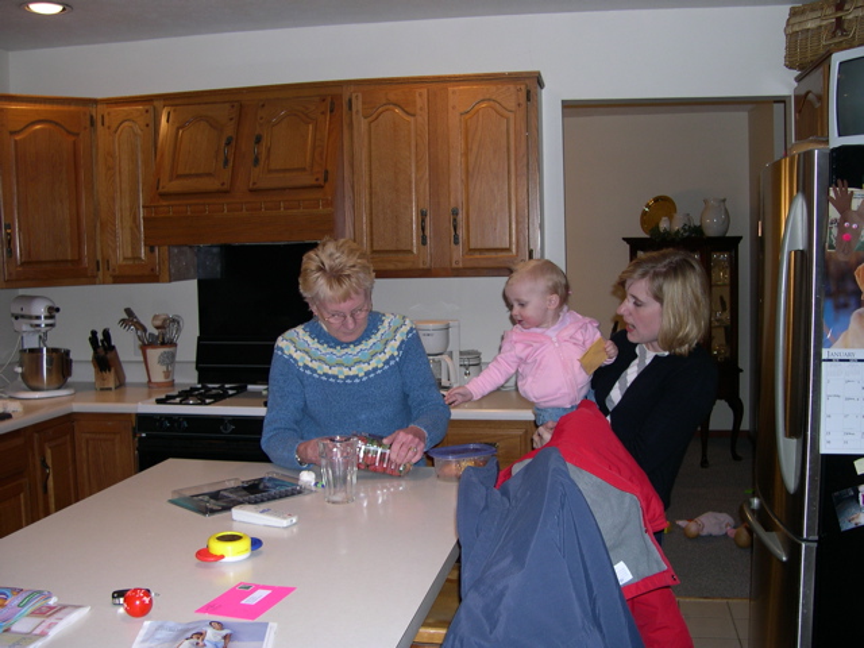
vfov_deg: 37.7
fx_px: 948
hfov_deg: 49.0
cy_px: 324
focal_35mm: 38
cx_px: 432
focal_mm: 8
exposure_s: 1/60
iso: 103
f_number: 2.8
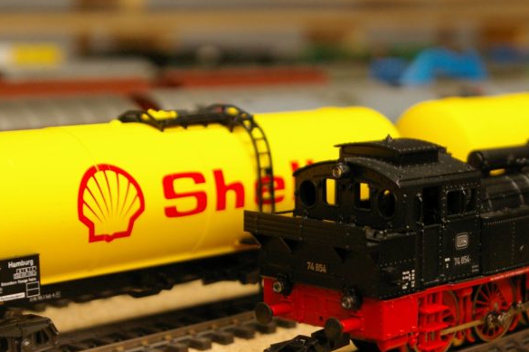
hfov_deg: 21.9
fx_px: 1349
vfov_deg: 14.8
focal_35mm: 92
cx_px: 423
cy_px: 263
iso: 800
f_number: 5.6
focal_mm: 35
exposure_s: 1/30
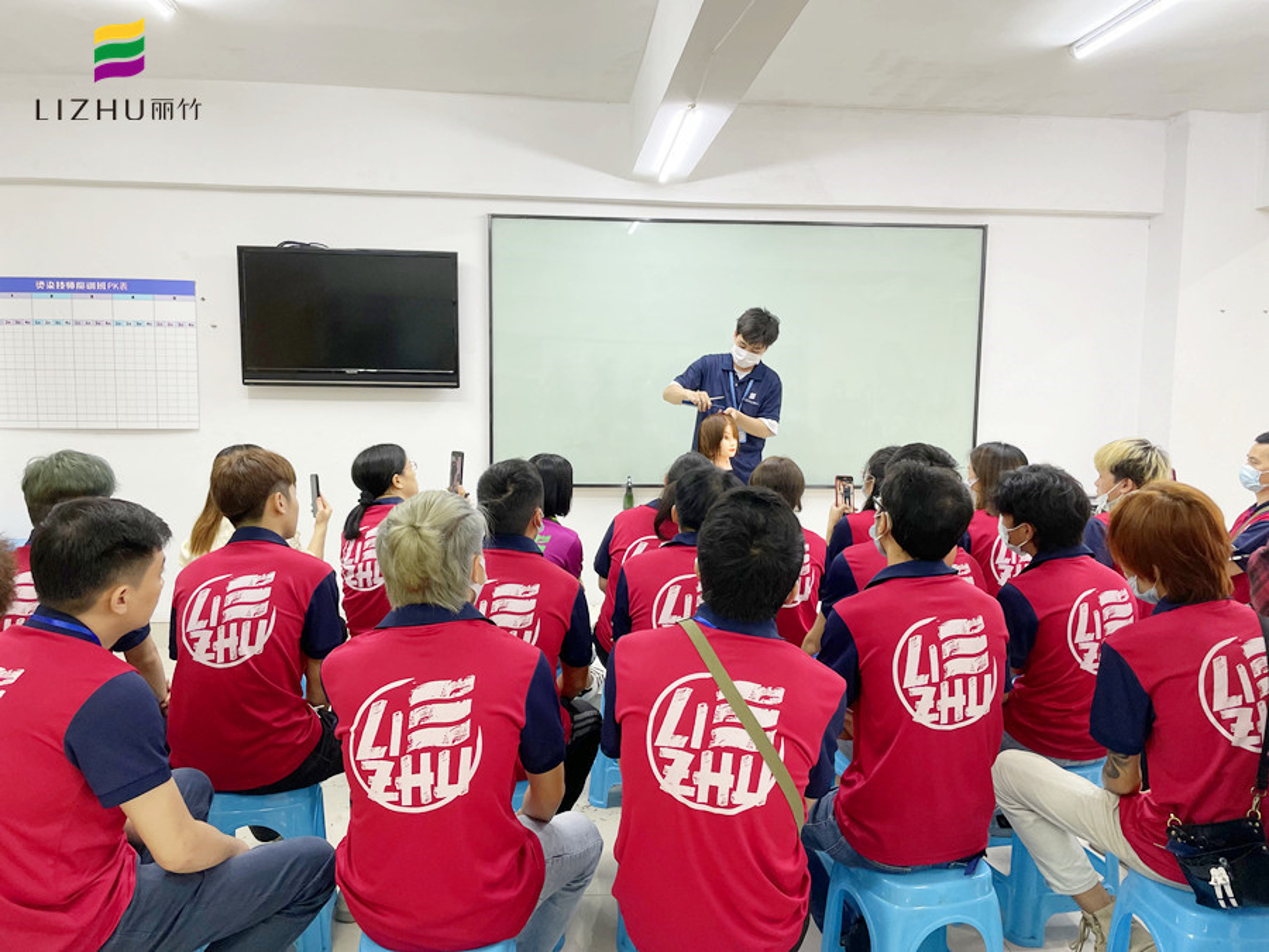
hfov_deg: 67.3
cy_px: 476
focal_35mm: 26
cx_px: 634
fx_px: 953
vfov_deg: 53.1
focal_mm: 4.2
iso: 80
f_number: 1.6
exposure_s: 1/50
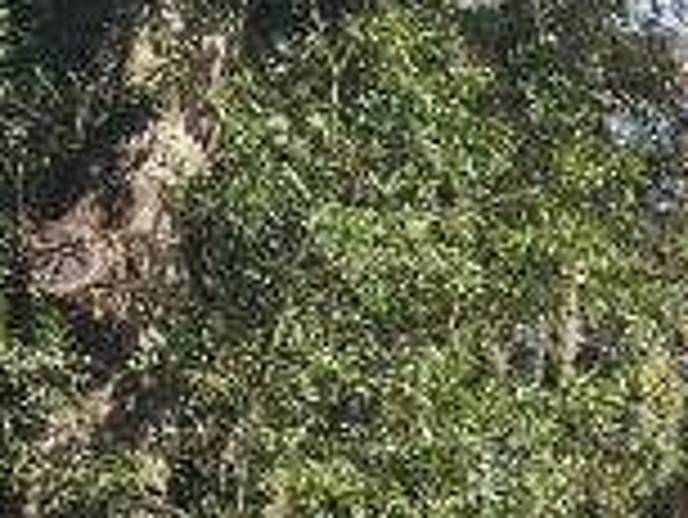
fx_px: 3063
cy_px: 1455
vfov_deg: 8.4
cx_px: 1830
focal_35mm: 154
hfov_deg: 10.4
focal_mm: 6.3
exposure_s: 1/356
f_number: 1.7
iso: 10
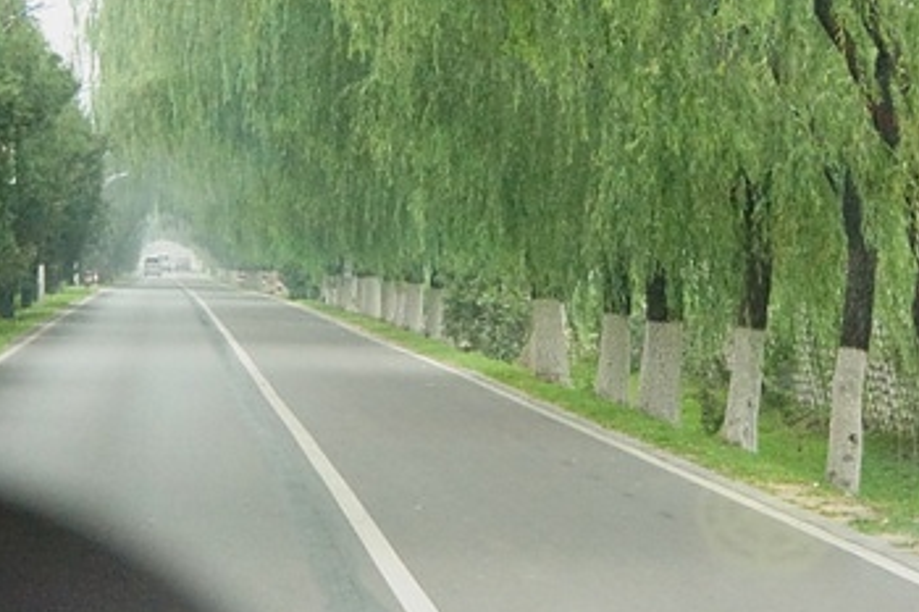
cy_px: 193
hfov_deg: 14.8
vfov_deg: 9.8
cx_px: 362
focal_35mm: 139
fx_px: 3547
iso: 6400
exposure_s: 1/4000
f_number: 5.6
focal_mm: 51
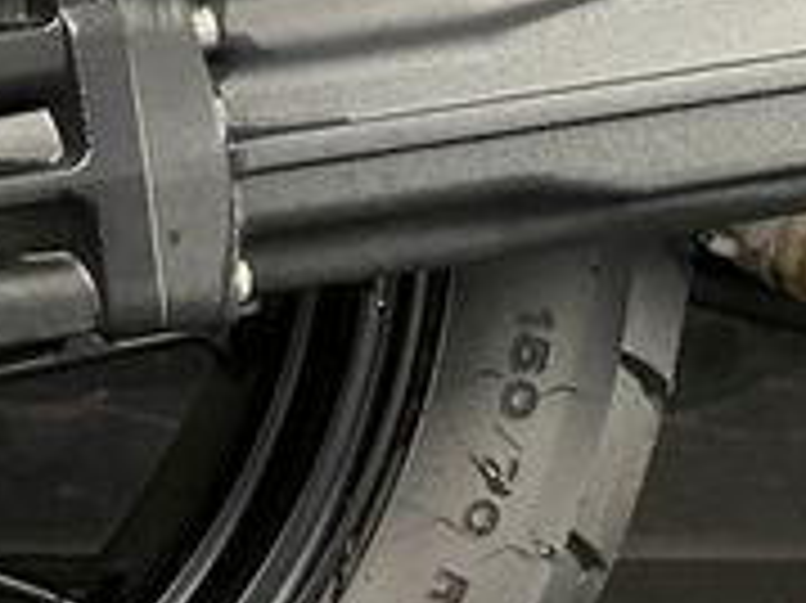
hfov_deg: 18.7
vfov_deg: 15.8
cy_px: 158
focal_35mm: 93
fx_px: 2164
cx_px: -396
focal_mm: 4.2
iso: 640
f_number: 1.6
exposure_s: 1/25
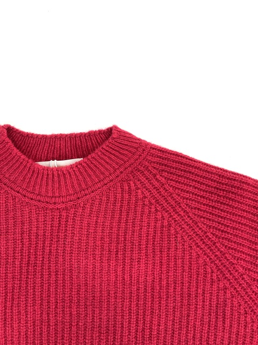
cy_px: 172
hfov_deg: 48.2
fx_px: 288
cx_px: 129
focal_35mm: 29
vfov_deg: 61.7
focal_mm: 3
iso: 32
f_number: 1.8
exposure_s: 1/120
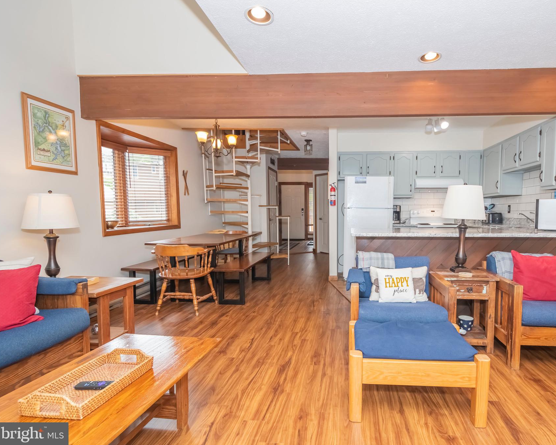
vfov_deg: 77.0
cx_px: 331
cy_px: 222
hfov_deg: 88.6
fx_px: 280
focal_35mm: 17
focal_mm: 10
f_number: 4.5
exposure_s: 1/80
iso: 640
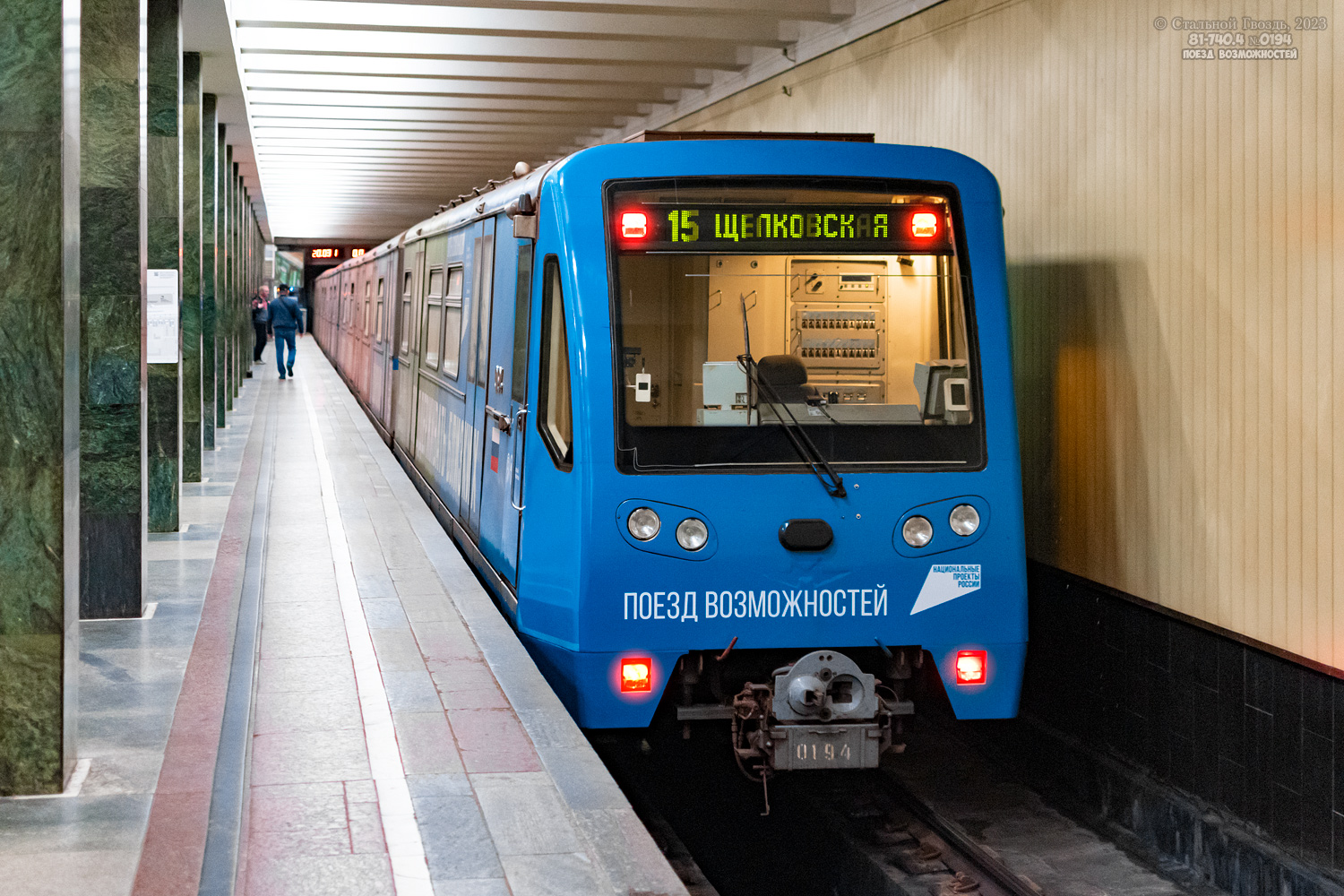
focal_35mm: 52
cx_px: 672
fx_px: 1960
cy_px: 448
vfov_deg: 25.8
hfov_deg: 37.9
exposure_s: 1/250
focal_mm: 35
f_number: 1.8
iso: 1600
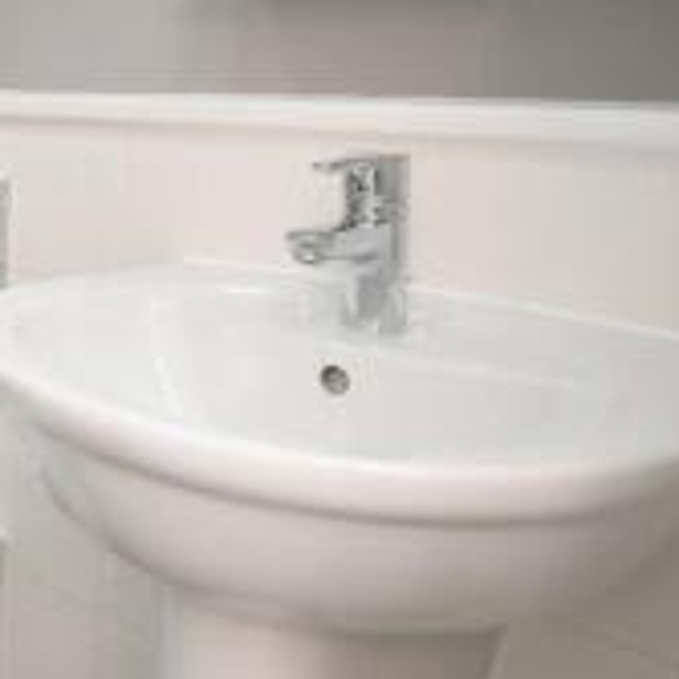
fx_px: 1048
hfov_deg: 28.9
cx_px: -215
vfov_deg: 35.5
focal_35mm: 47
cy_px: 222
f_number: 4
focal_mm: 13
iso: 1250
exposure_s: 1/125
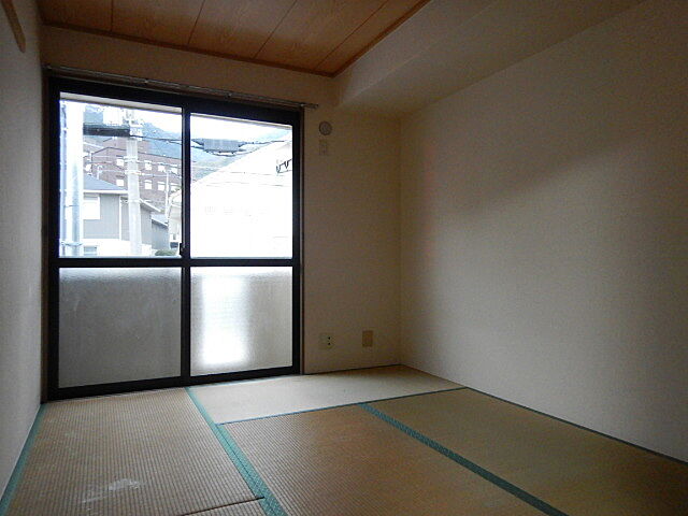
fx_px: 477
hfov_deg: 71.6
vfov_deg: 56.8
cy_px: 258
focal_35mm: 24
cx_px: 344
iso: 800
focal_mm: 4.3
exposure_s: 1/15
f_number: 2.8
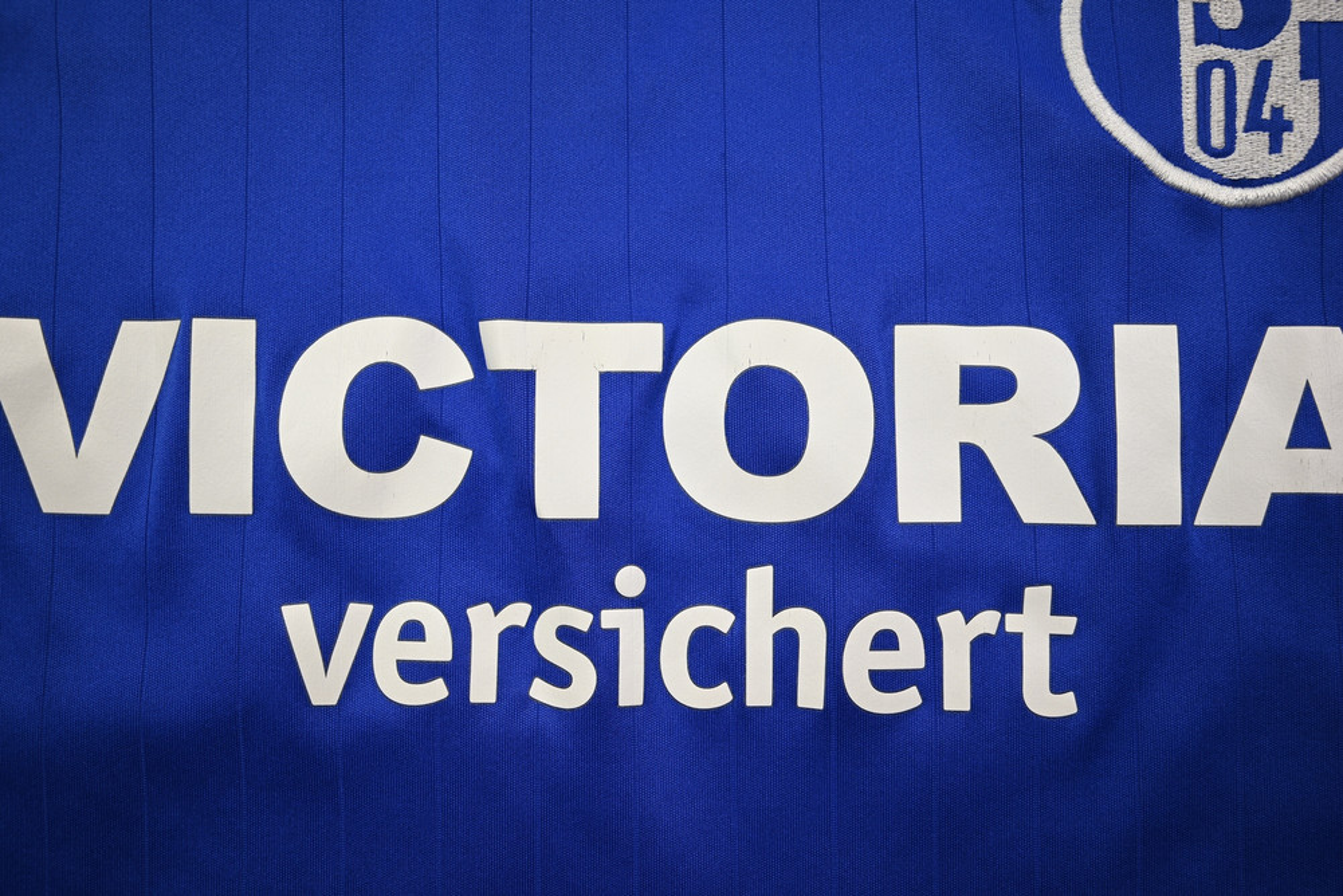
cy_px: 448
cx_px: 672
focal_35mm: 30
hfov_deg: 61.1
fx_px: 1138
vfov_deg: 43.0
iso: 200
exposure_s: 1/90
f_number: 5.6
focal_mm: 30.5
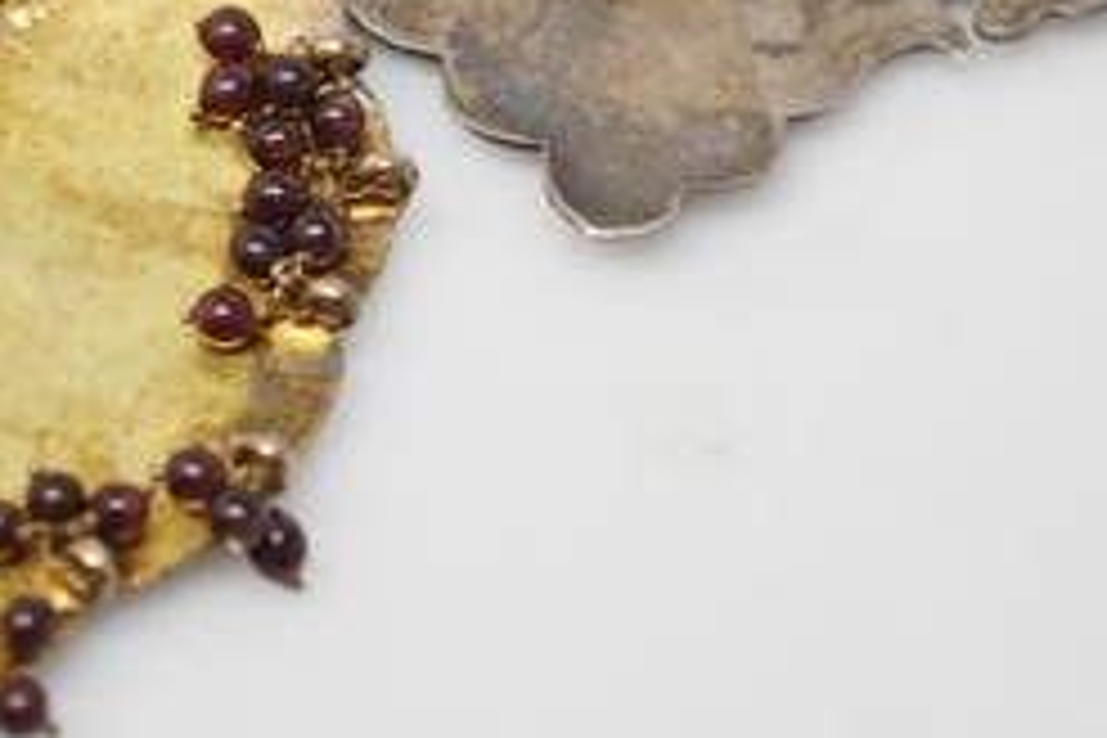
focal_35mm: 201
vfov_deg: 6.8
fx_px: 6187
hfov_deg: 10.2
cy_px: 22
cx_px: 482
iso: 560
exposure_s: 1/60
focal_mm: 55
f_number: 5.6
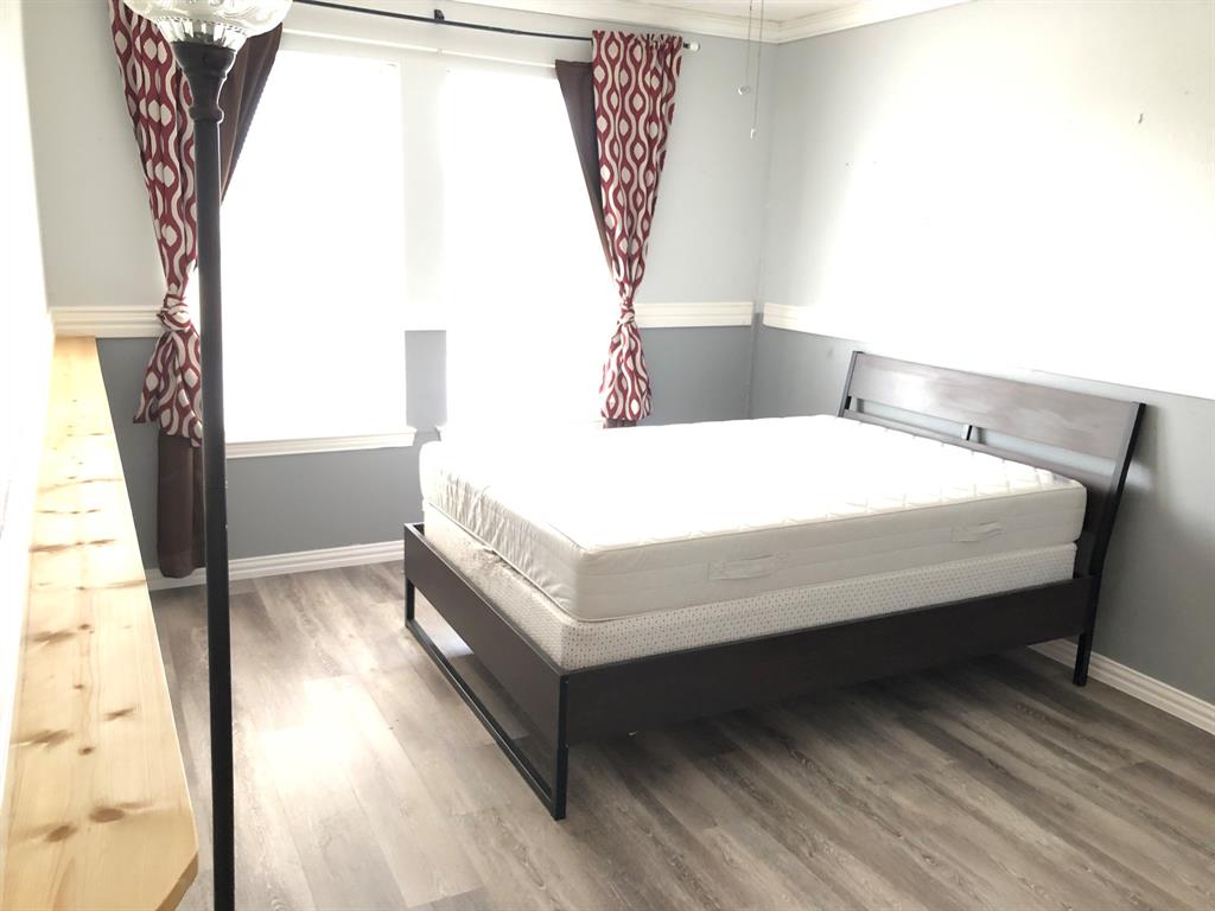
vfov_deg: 49.7
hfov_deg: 63.4
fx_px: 983
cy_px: 456
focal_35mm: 28
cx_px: 608
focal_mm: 3.99
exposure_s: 1/12
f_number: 1.8
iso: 100
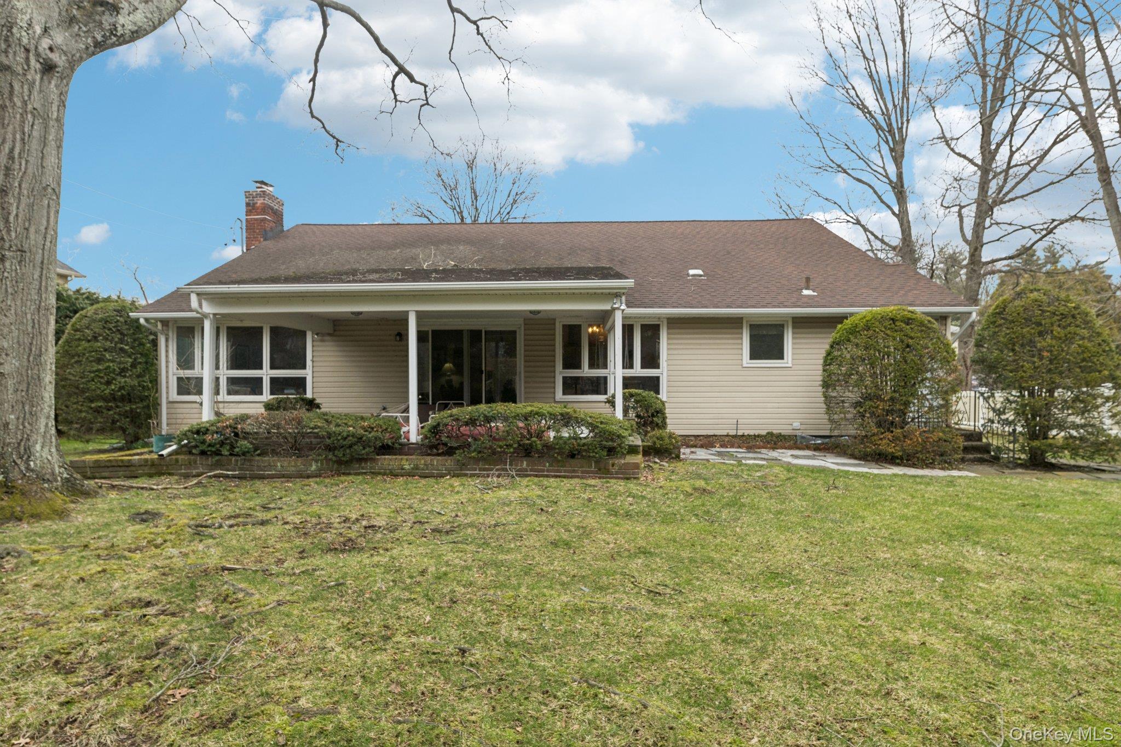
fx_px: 623
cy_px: 374
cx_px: 560
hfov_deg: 84.0
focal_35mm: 20
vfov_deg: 61.9
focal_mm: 20
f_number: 8
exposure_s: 1/250
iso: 320
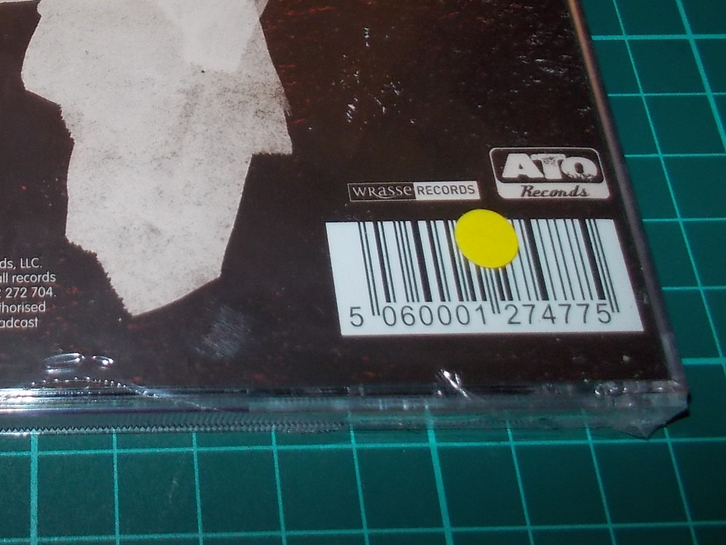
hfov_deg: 34.6
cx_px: 109
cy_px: 84
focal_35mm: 53
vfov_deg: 26.8
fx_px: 1111
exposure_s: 1/30
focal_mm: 4.1
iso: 200
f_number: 3.3
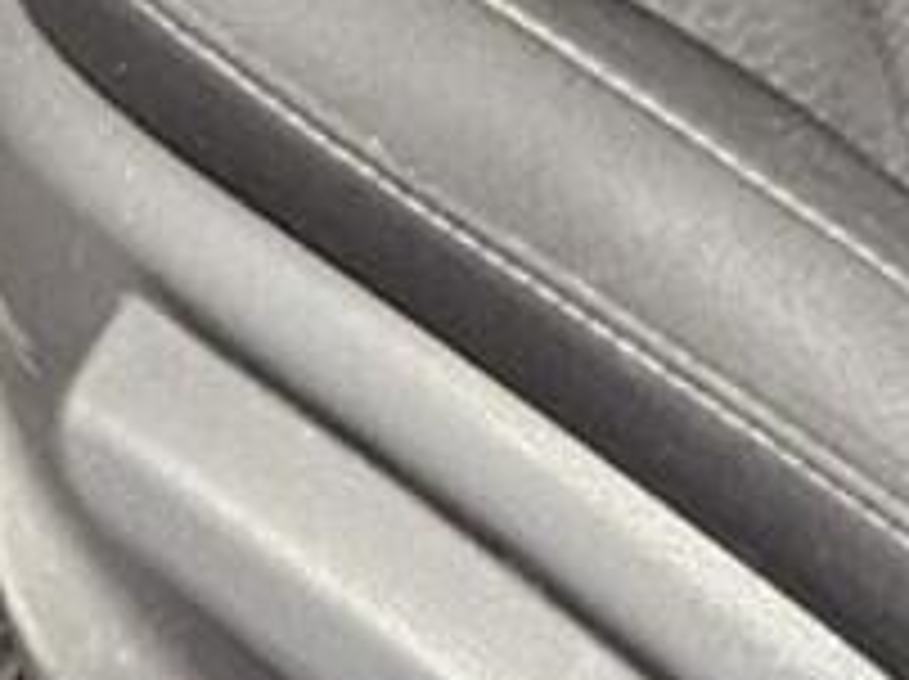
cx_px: 846
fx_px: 4301
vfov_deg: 7.4
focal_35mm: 164
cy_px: -1720
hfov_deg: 12.0
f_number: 1.8
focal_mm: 5.4
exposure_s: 1/25
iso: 800
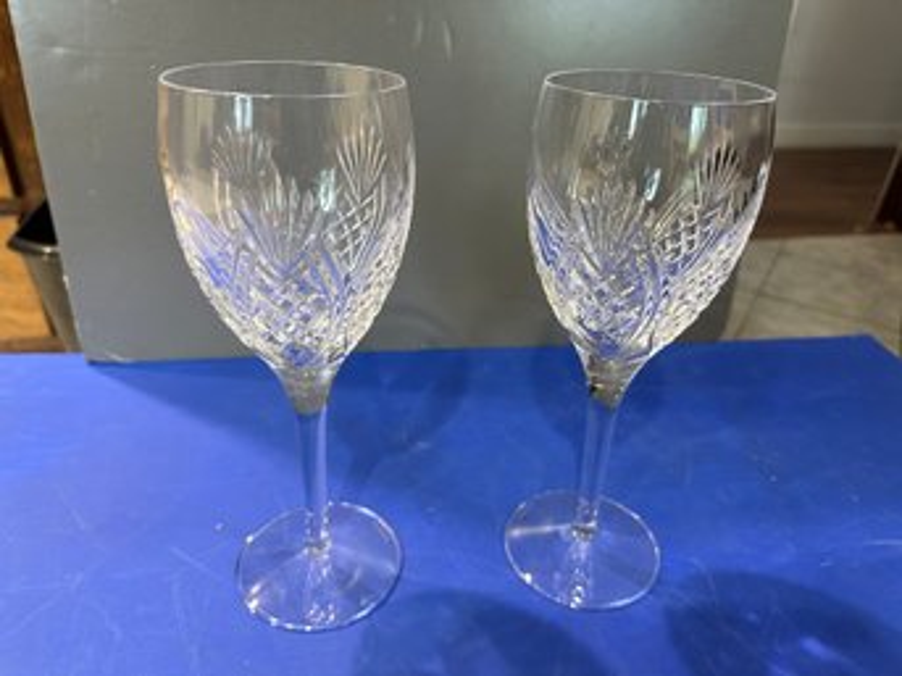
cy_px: 338
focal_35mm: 24
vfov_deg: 56.8
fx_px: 625
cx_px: 451
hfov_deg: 71.6
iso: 400
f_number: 1.78
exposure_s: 1/60
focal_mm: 6.86
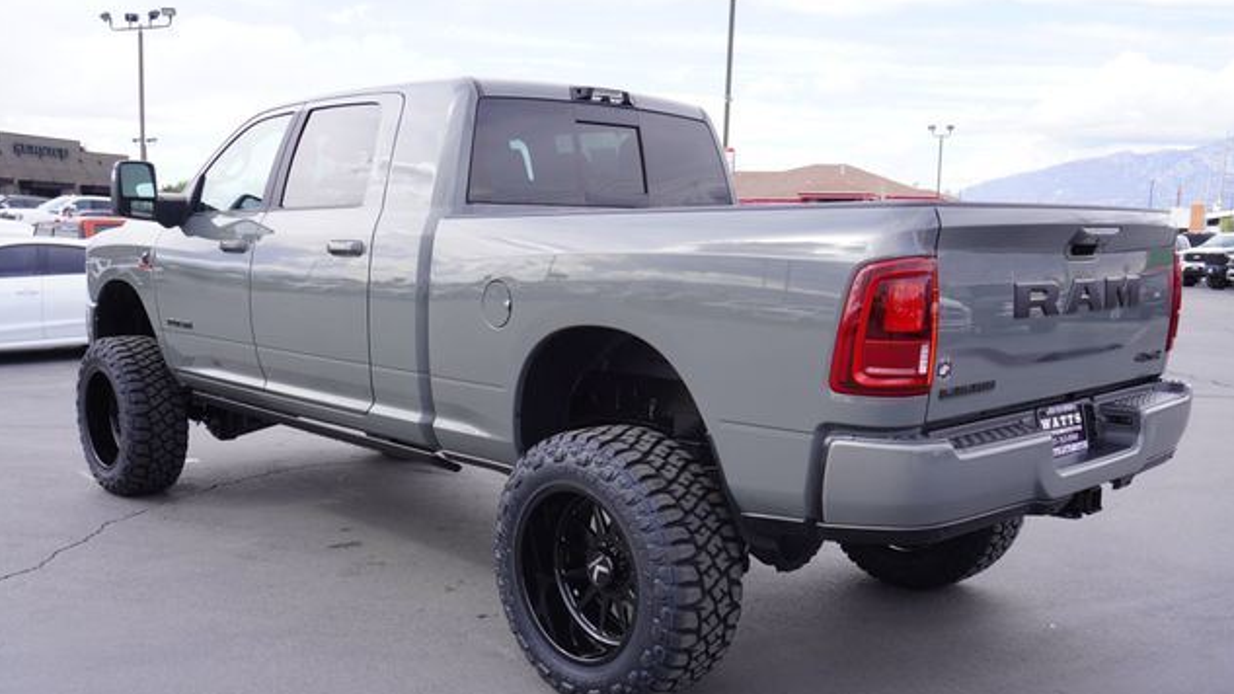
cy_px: 407
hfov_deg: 56.6
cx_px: 616
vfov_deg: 33.6
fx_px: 1145
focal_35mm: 35
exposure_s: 1/100
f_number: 7.1
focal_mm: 22
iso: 100
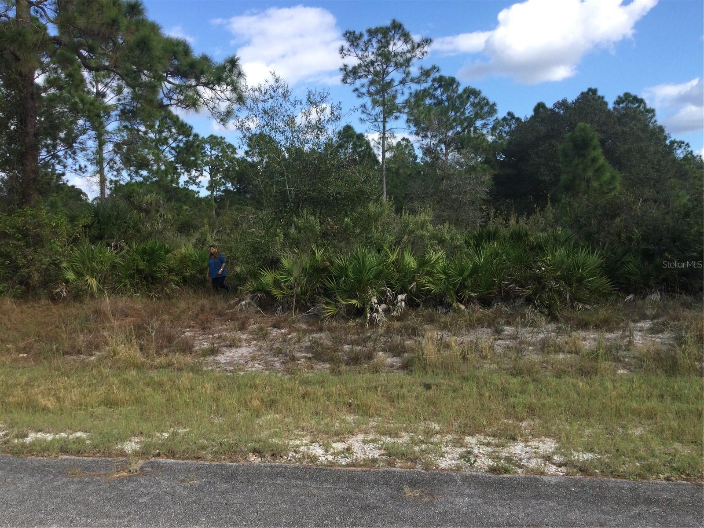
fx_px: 630
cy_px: 264
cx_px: 352
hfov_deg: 58.4
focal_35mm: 31
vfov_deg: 45.4
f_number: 2.4
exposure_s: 1/631
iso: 25
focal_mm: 3.3
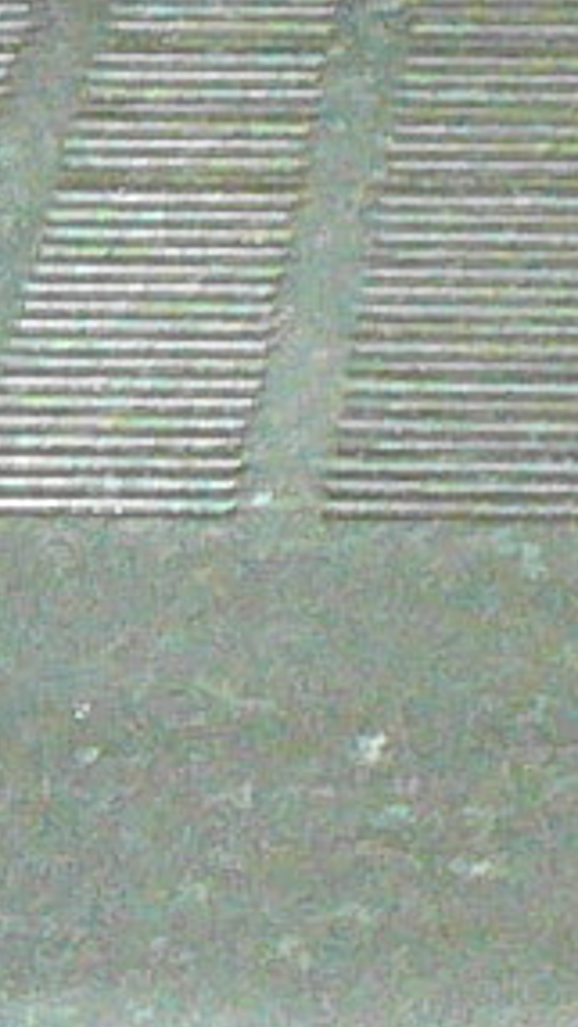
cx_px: 1016
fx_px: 9558
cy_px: 912
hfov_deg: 3.4
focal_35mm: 351
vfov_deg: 6.1
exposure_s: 1/13
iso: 400
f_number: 2.8
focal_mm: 6
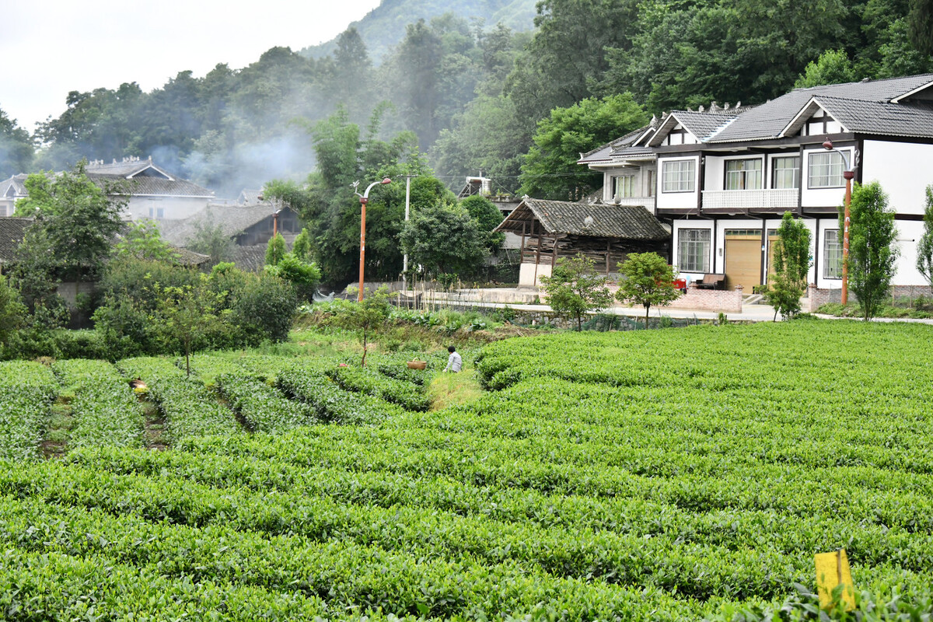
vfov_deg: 20.9
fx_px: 1684
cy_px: 311
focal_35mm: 65
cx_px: 466
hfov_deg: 31.0
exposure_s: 1/1600
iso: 1600
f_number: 4.8
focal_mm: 65
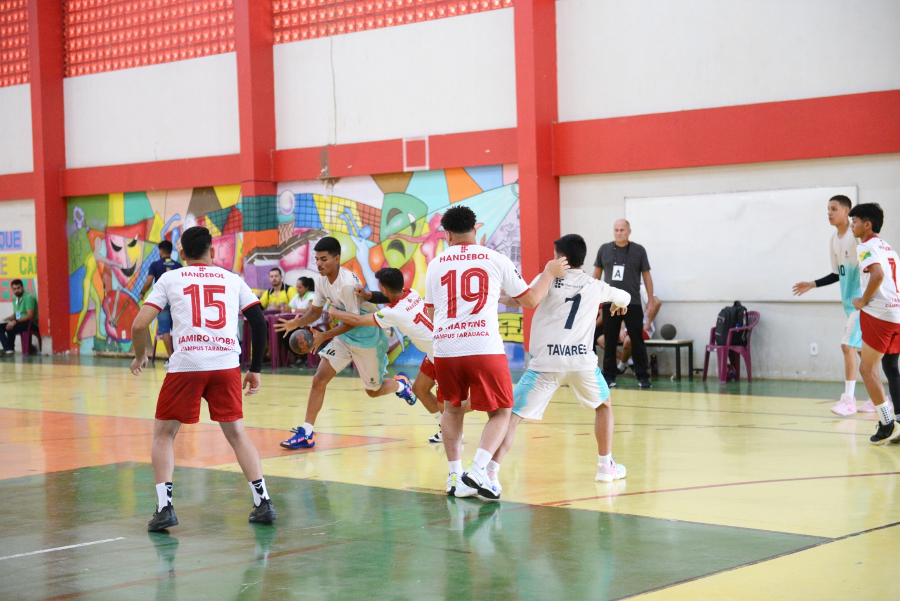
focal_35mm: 70
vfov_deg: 19.5
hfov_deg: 28.8
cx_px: 450
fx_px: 1751
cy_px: 300
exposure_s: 1/500
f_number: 2.8
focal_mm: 70
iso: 3200
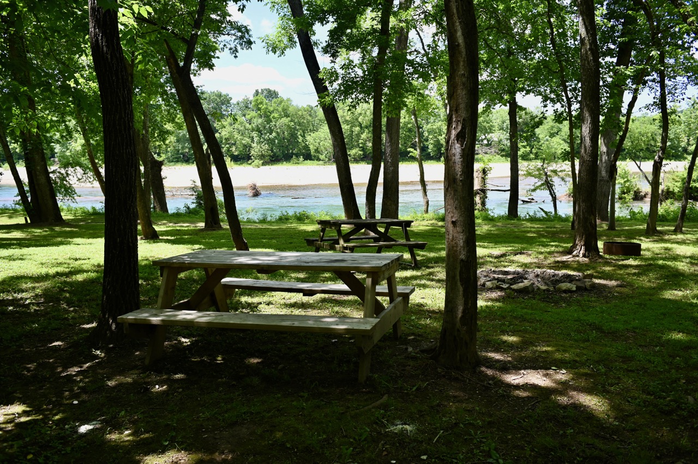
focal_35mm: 28
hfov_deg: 65.5
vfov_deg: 46.4
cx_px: 349
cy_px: 232
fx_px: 543
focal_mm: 28
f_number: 6.3
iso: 100
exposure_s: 1/160
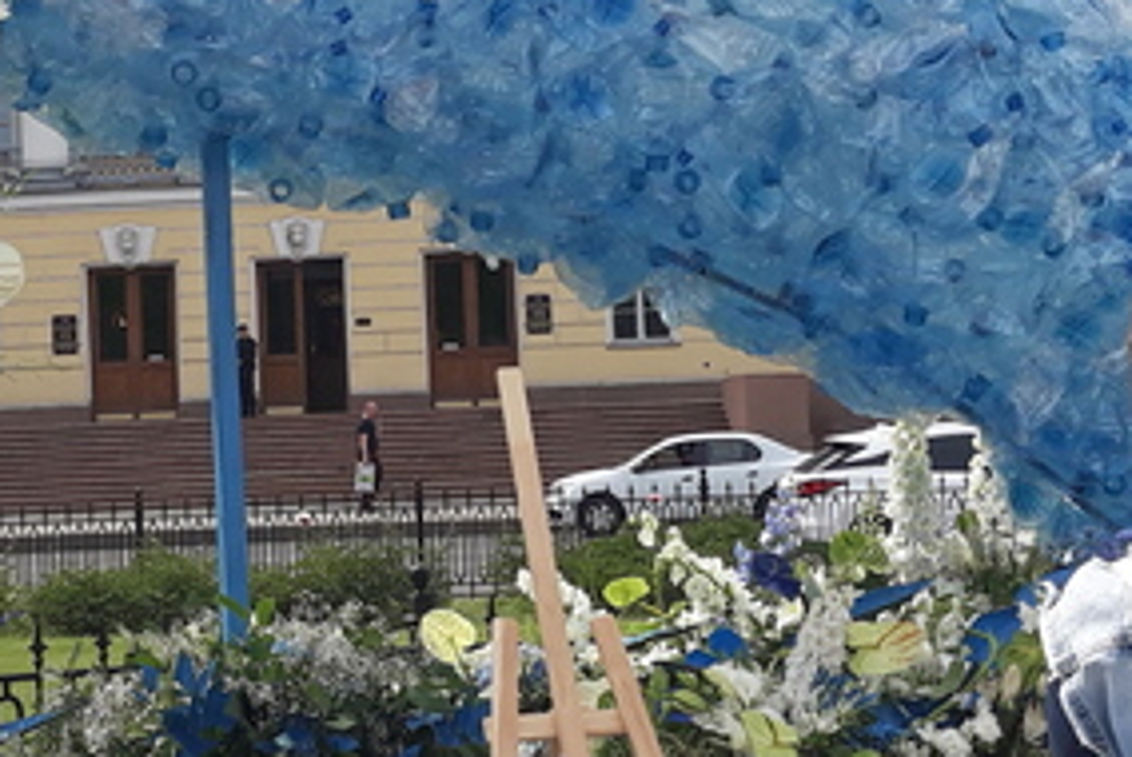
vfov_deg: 17.2
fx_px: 2487
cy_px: 211
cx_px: 319
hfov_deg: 25.4
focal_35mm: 79
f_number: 1.7
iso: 40
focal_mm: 3.71
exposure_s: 1/1379
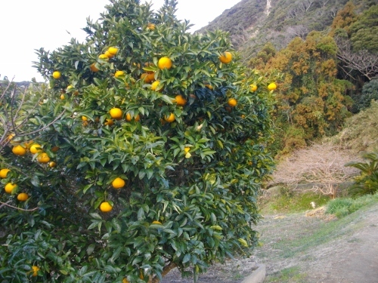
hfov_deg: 56.8
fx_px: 349
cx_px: 189
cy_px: 142
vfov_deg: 44.2
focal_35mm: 32
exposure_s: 1/100
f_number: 2.9
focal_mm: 5.7
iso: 114
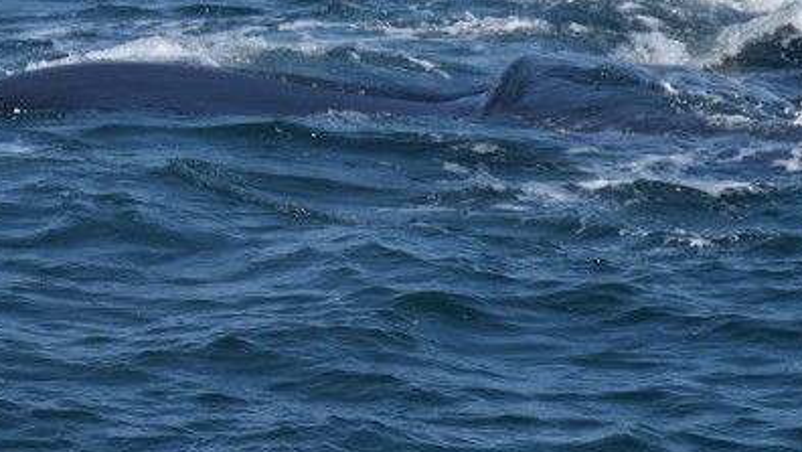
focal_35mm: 428
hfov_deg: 5.0
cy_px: -51
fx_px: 9104
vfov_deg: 2.8
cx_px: 561
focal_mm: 100
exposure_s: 1/1600
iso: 200
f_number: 5.6
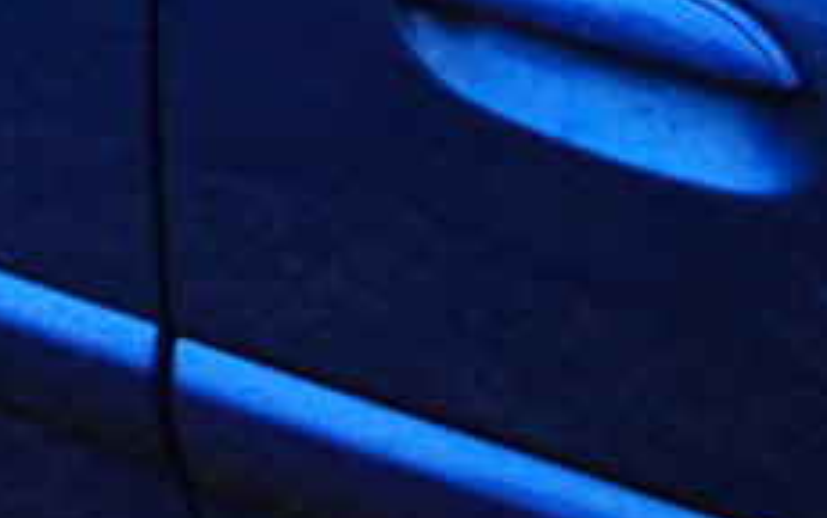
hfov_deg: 10.7
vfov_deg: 7.1
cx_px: -879
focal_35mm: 177
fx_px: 3991
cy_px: -617
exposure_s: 1/15
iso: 1600
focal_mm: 26
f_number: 4
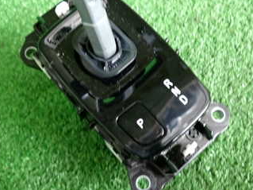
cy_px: 81
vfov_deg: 30.8
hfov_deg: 40.4
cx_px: 125
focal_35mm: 47
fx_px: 343
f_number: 2
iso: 400
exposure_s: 1/30
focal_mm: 4.5
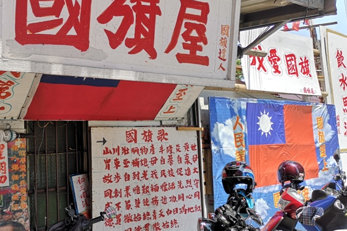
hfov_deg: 47.7
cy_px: 108
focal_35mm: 40
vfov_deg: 33.4
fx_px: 385
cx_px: 117
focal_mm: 3.95
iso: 50
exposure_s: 1/425
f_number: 1.8
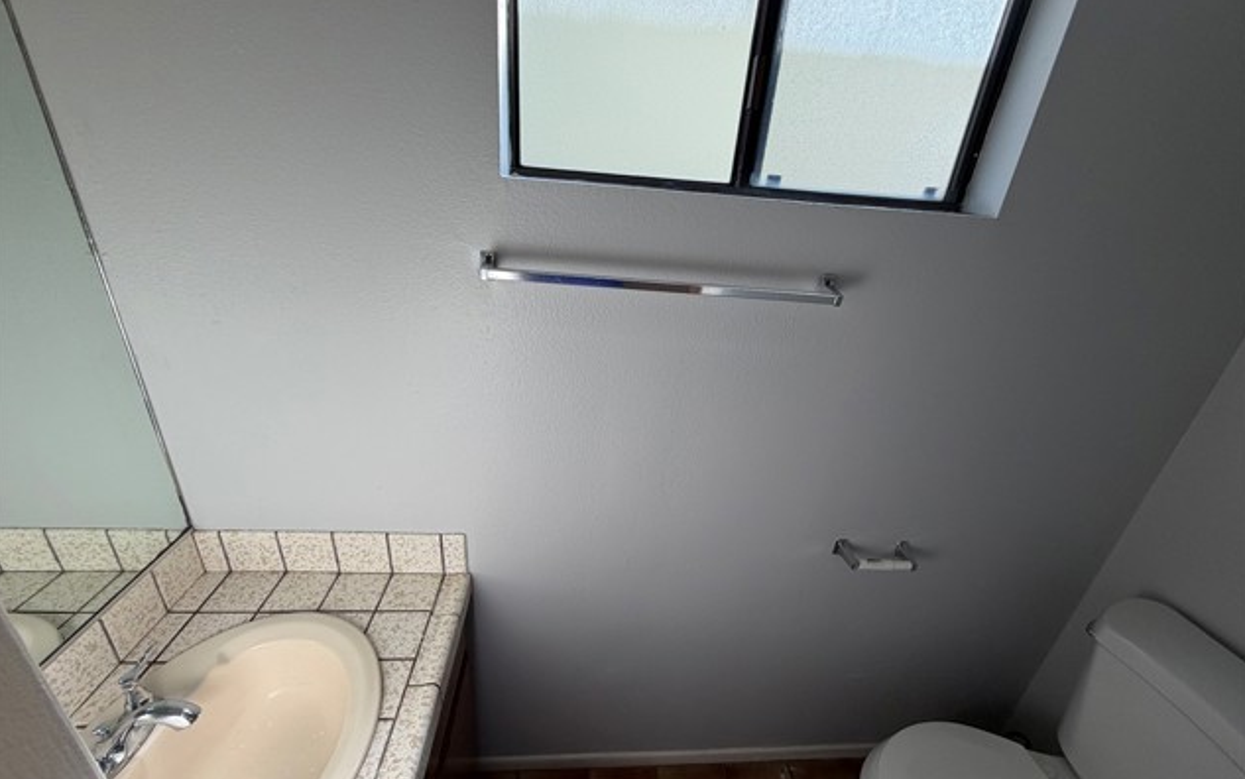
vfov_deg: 74.8
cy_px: 401
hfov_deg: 101.4
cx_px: 623
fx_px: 509
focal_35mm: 15
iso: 64
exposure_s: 1/121
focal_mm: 2.22
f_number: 2.2
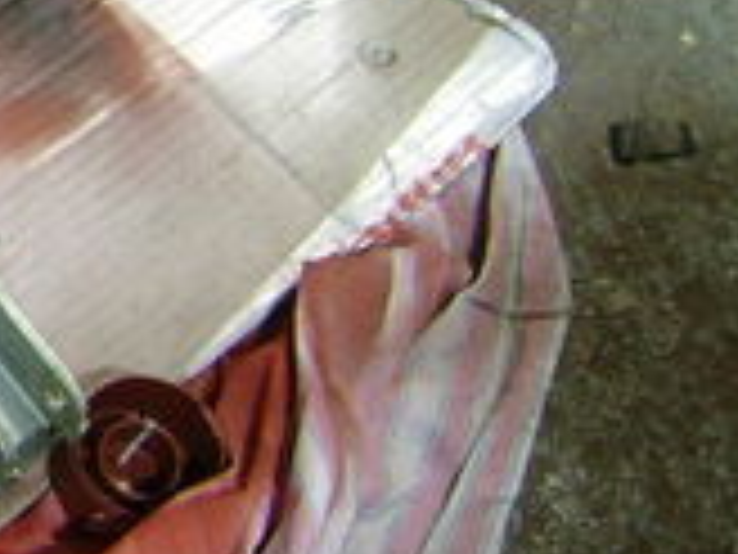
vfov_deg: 10.7
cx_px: -688
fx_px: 2921
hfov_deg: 12.8
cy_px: 5
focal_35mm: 137
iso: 100
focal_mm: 5.95
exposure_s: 1
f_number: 2.8
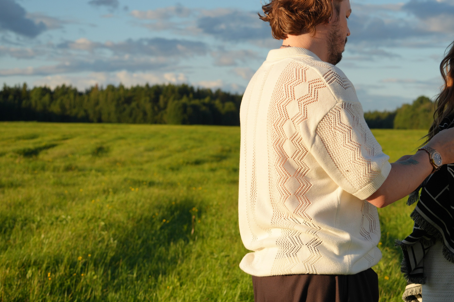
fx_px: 1135
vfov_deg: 15.2
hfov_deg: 22.6
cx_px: 290
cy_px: 125
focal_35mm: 90
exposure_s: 1/500
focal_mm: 65
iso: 200
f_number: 7.1
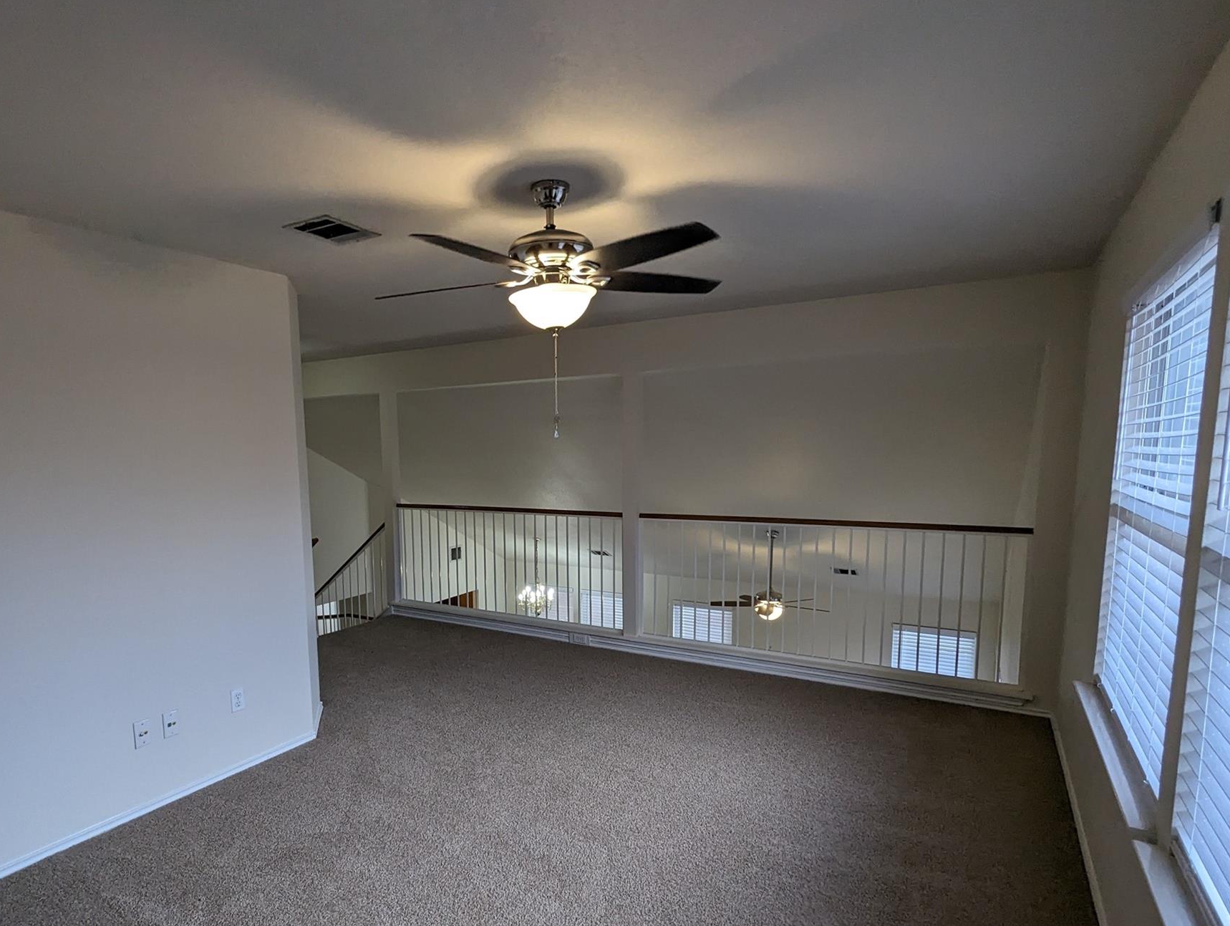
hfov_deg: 84.1
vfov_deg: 68.4
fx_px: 676
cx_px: 526
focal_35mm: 19
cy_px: 535
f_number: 2.2
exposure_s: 1/171
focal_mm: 2.35
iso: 232
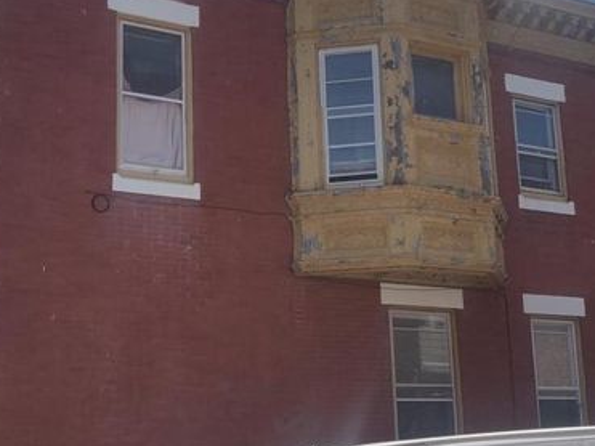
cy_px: 193
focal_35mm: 40
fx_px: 687
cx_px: 375
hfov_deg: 46.4
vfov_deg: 35.9
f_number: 1.7
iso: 100
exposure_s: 1/1643
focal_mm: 4.25
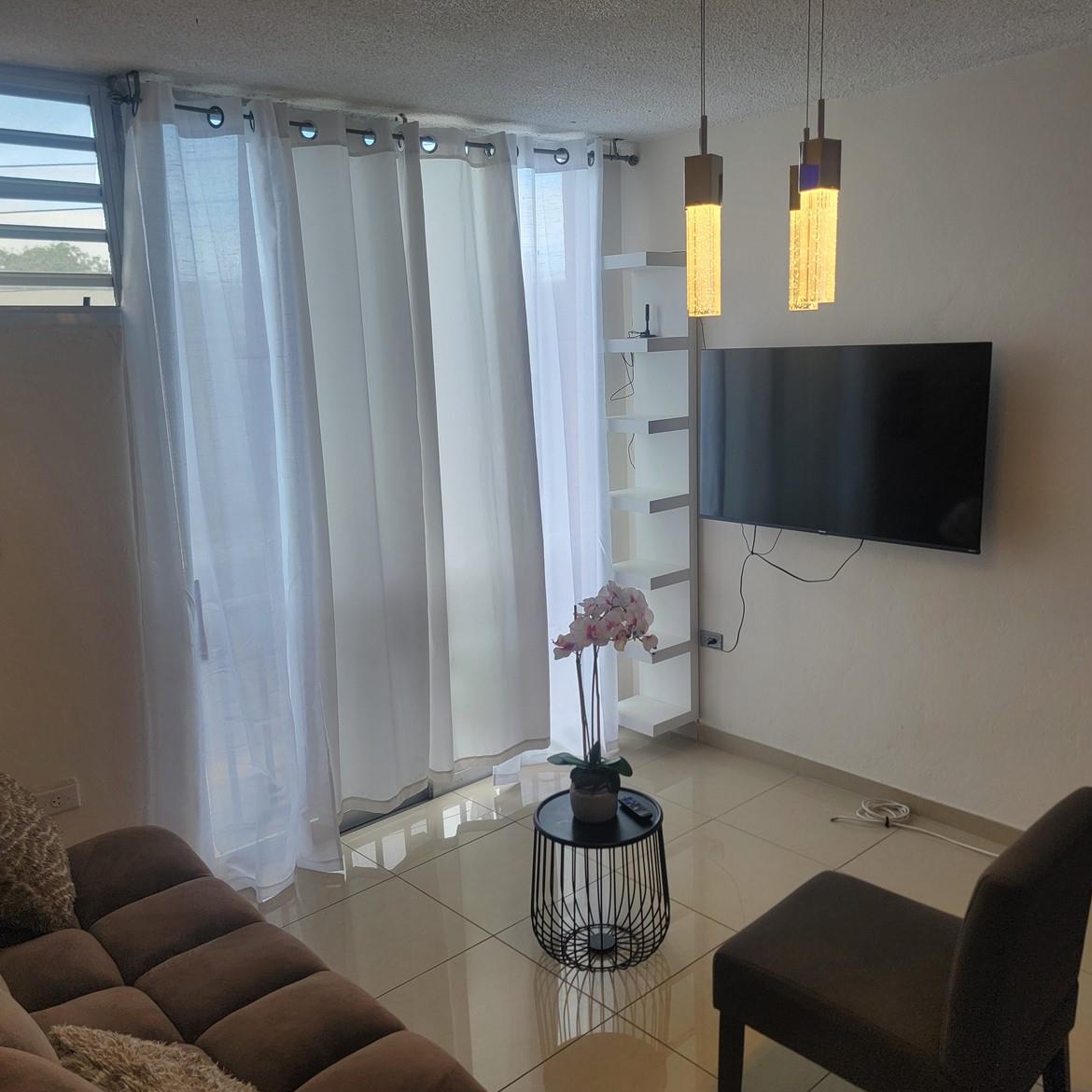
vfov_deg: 55.6
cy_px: 546
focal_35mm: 29
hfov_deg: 55.6
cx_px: 590
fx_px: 1035
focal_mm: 6.7
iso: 40
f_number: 1.8
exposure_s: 1/120
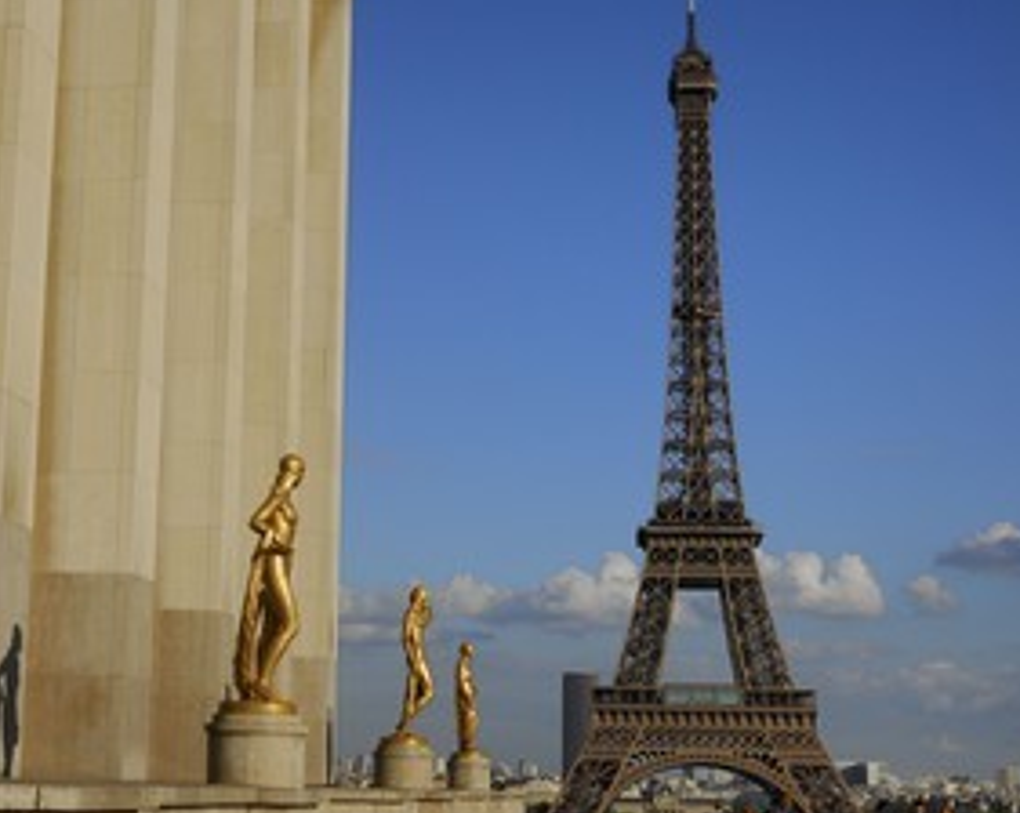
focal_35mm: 59
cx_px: 287
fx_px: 1779
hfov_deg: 31.6
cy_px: 421
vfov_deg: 25.7
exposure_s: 1/160
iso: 100
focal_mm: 28
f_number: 15
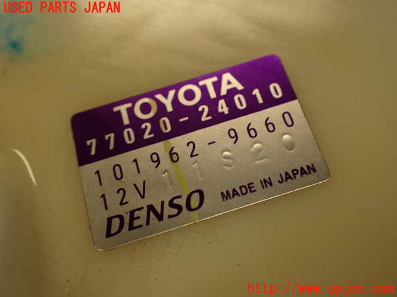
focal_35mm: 32
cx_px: 198
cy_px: 148
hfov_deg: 56.8
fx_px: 367
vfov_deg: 44.2
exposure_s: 1/60
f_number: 2.4
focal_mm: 5.79
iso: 100
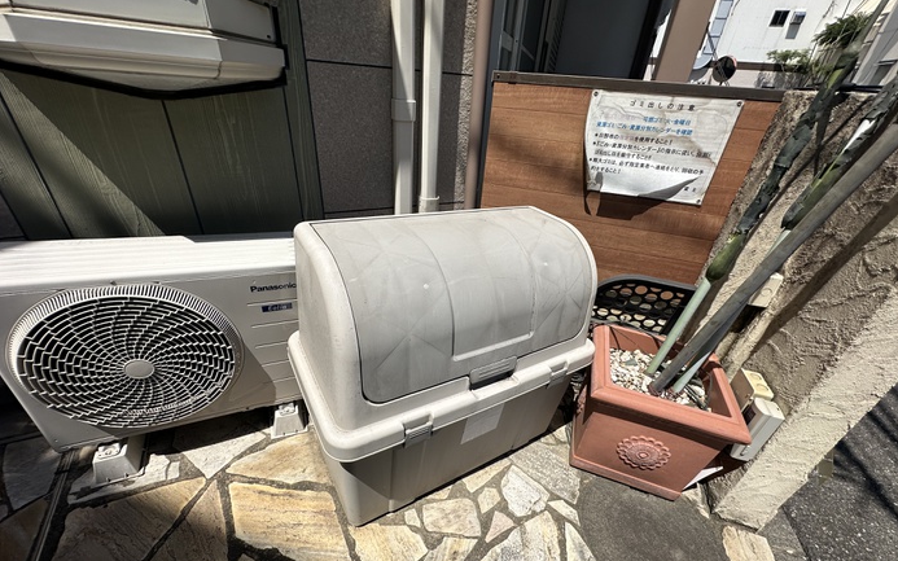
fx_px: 367
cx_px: 451
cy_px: 315
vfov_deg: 74.5
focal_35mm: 15
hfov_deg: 101.5
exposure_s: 1/3040
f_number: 2.2
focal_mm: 2.22
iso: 50
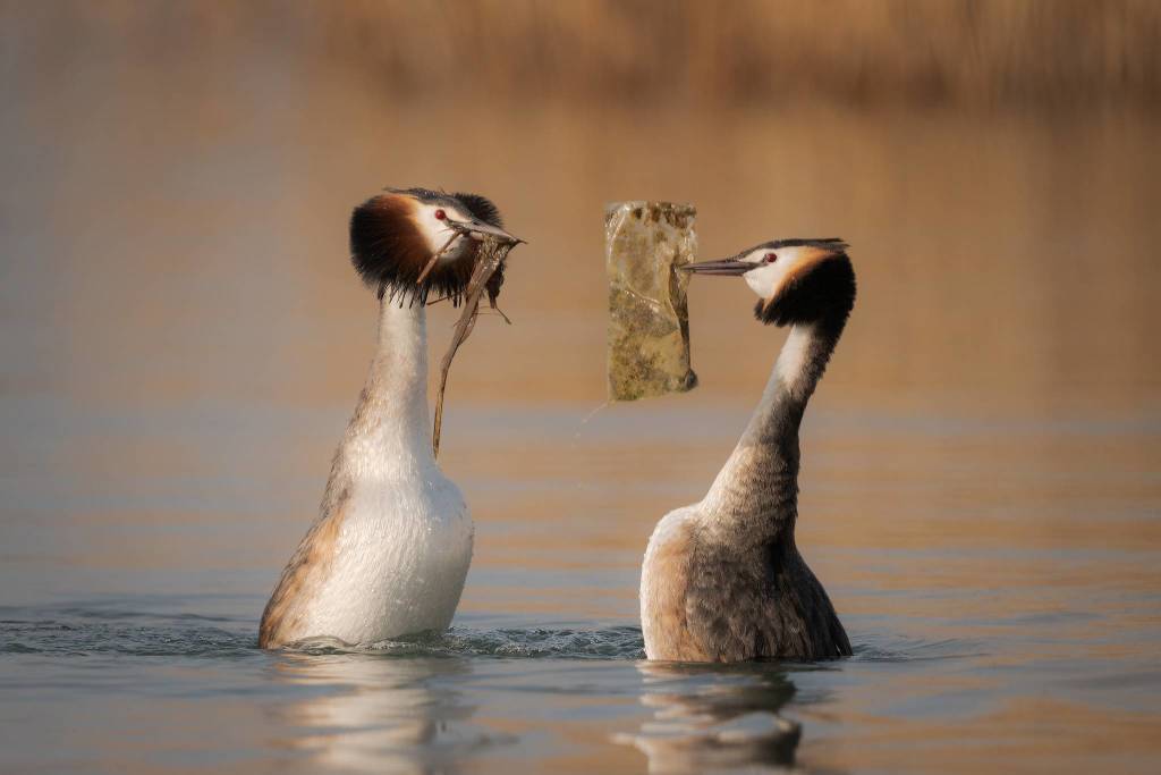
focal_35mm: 600
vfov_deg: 2.3
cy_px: 388
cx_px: 580
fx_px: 19351
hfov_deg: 3.4
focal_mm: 600
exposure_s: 1/1000
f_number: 6.3
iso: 200
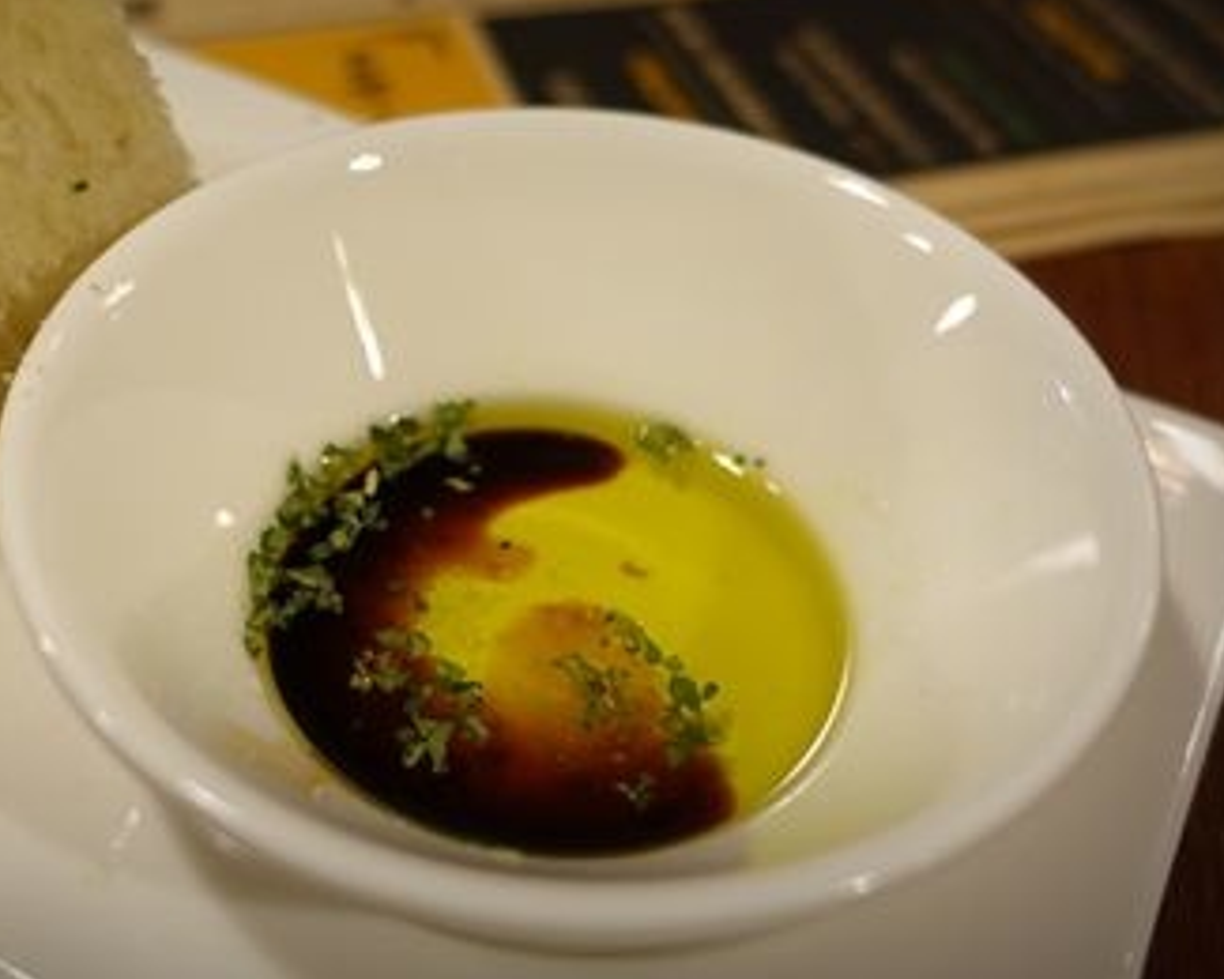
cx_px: 365
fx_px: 1630
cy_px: 412
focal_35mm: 45
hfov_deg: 40.4
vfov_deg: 33.4
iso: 160
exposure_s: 1/30
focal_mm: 8.8
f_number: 1.8
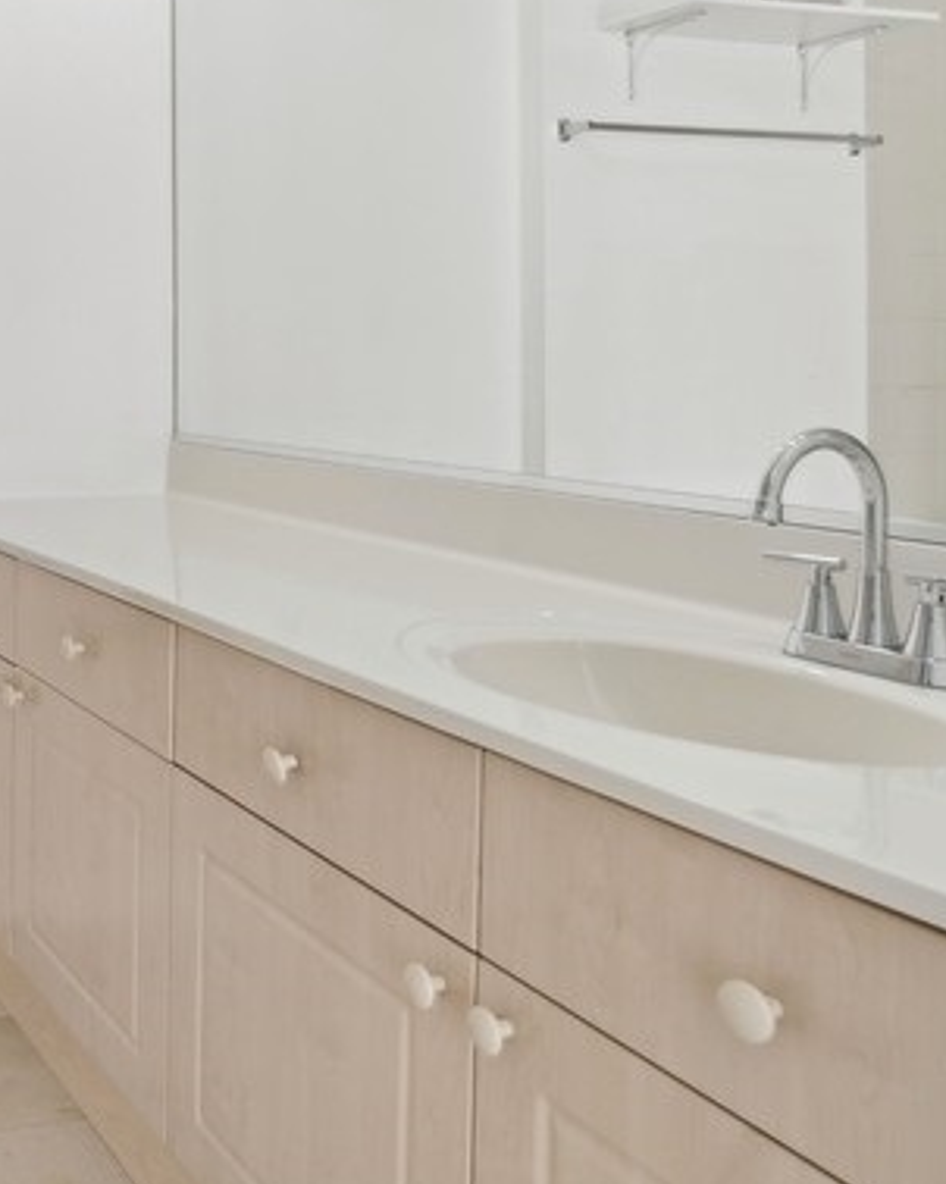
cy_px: 392
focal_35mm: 38
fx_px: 1331
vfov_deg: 47.2
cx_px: -163
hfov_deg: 32.8
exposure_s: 1/30
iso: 320
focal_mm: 17
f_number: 8
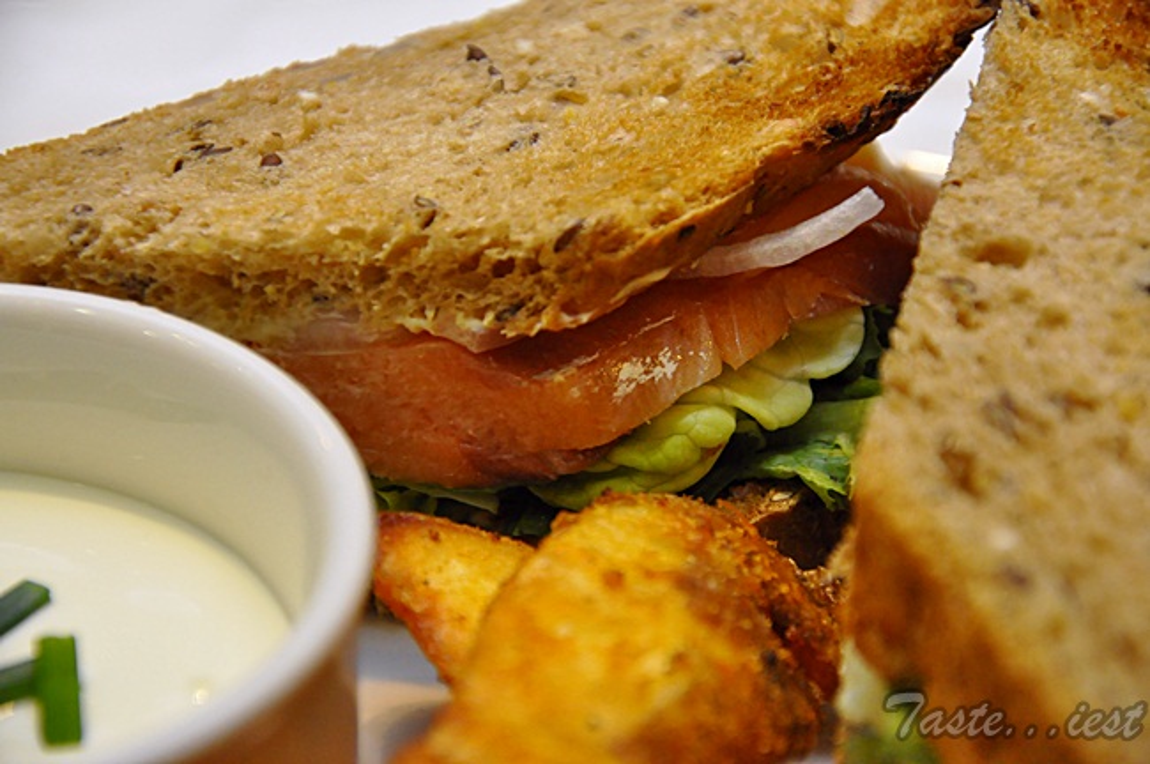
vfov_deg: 8.7
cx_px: 575
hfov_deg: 13.1
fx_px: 5026
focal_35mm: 158
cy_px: 382
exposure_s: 1/60
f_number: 5.6
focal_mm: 105
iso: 2000
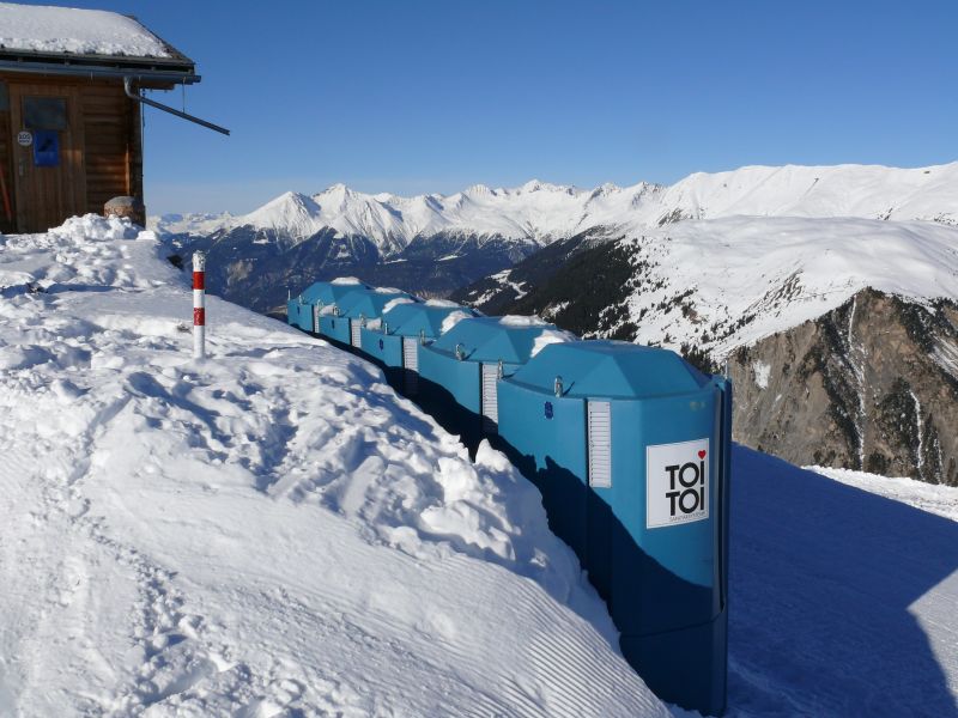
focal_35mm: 35
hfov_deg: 52.6
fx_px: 969
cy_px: 359
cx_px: 479
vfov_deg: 40.7
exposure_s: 1/800
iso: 100
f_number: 8
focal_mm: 7.4
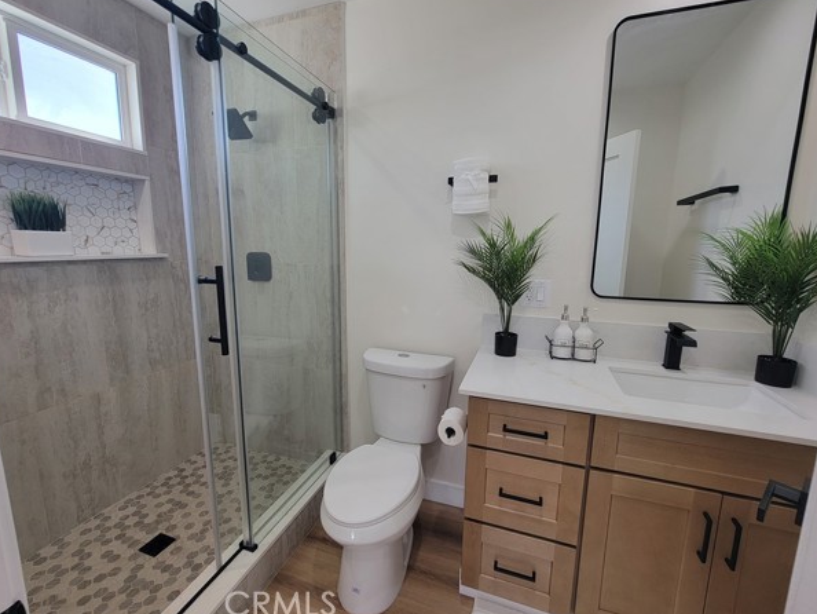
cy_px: 293
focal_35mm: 14
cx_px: 402
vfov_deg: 85.7
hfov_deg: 102.0
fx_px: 331
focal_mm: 2.2
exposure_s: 1/60
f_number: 2.2
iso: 50
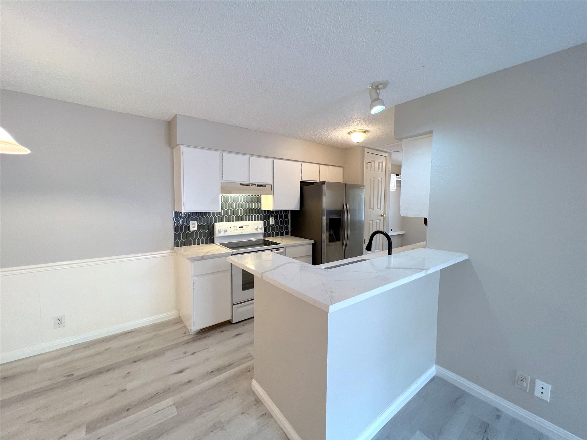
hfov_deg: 106.2
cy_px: 220
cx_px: 294
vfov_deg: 89.9
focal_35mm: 13
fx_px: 220
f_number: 1.8
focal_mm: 1.57
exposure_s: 1/60
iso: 160
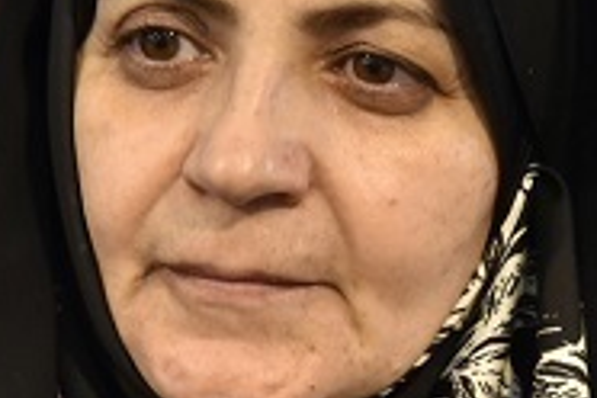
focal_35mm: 388
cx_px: 456
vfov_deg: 3.5
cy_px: 90
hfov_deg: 5.3
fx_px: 6434
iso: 2800
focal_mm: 120
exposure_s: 1/160
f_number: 4
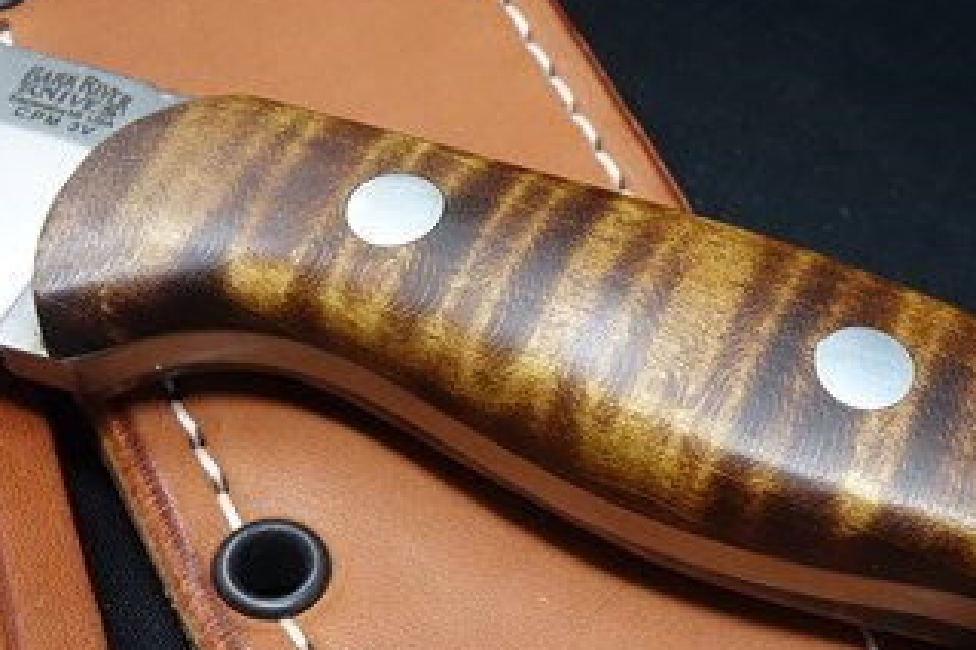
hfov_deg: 34.7
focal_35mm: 56
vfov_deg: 23.8
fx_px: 1517
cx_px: 766
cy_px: 507
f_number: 7.1
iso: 500
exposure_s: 1/30
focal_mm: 10.4
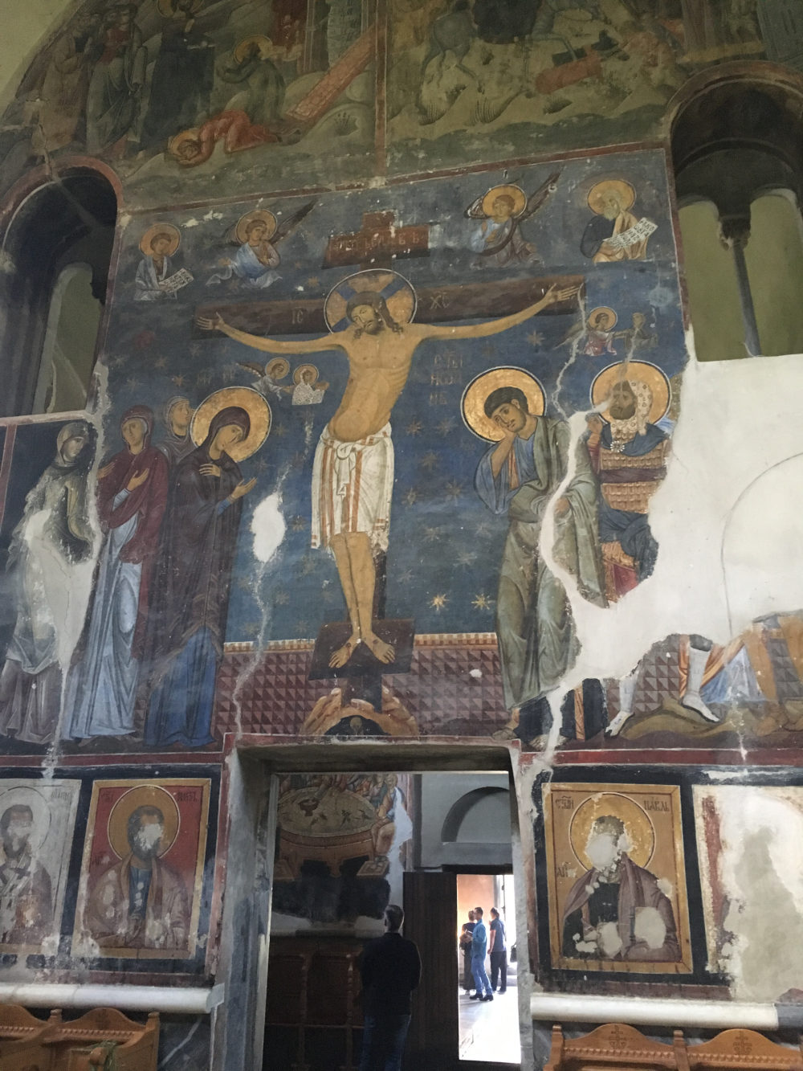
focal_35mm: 29
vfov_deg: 61.7
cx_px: 402
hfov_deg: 48.2
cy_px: 536
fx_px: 897
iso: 250
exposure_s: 1/17
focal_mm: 4.15
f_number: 2.2
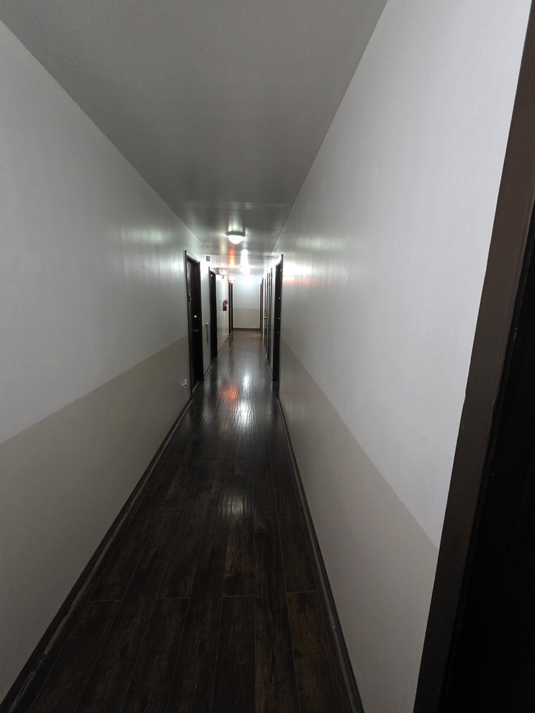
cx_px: 268
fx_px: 268
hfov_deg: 89.9
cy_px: 356
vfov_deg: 106.2
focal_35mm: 13
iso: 800
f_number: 1.9
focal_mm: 2.2
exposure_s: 1/60
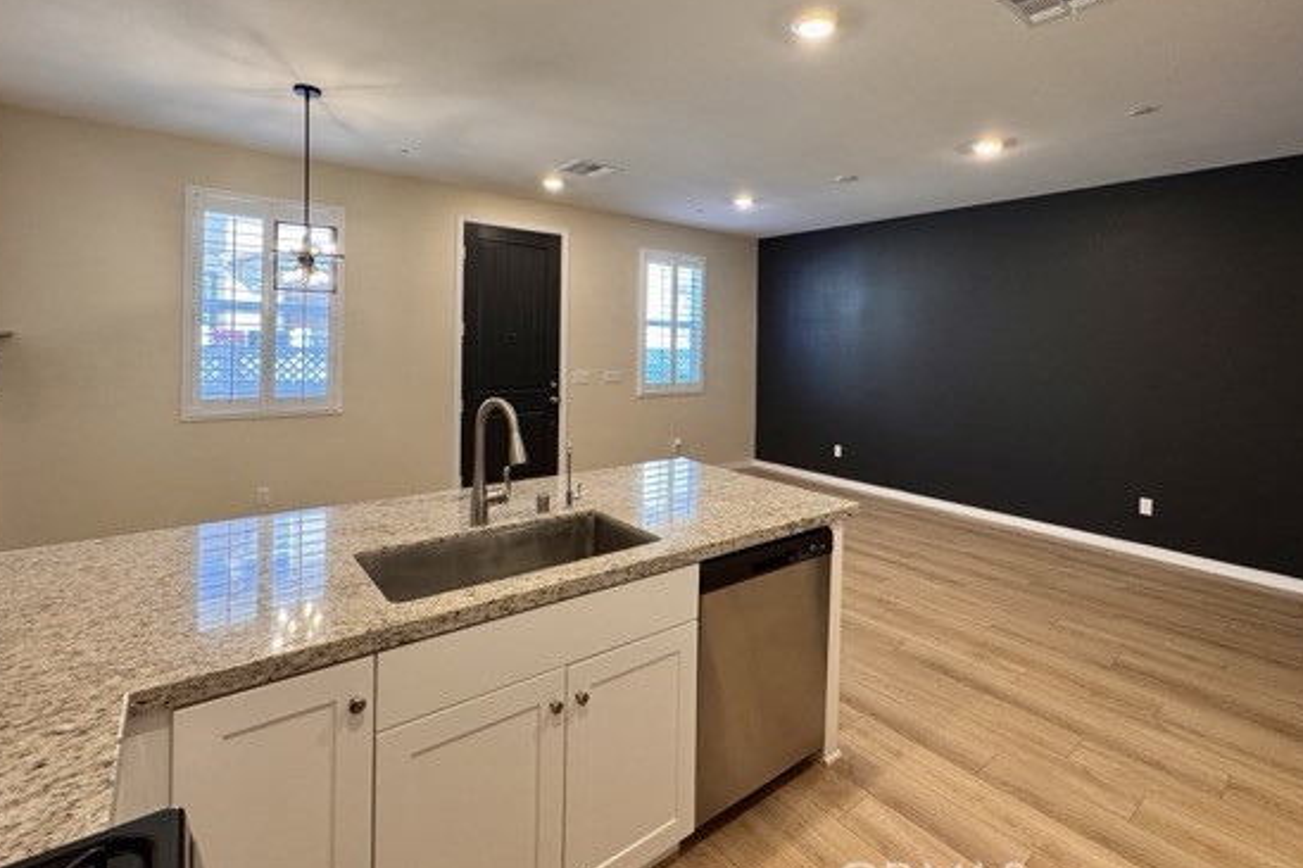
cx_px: 687
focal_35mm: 17
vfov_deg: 69.7
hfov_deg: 93.2
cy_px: 347
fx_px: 615
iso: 160
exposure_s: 1/60
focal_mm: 2.22
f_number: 2.2
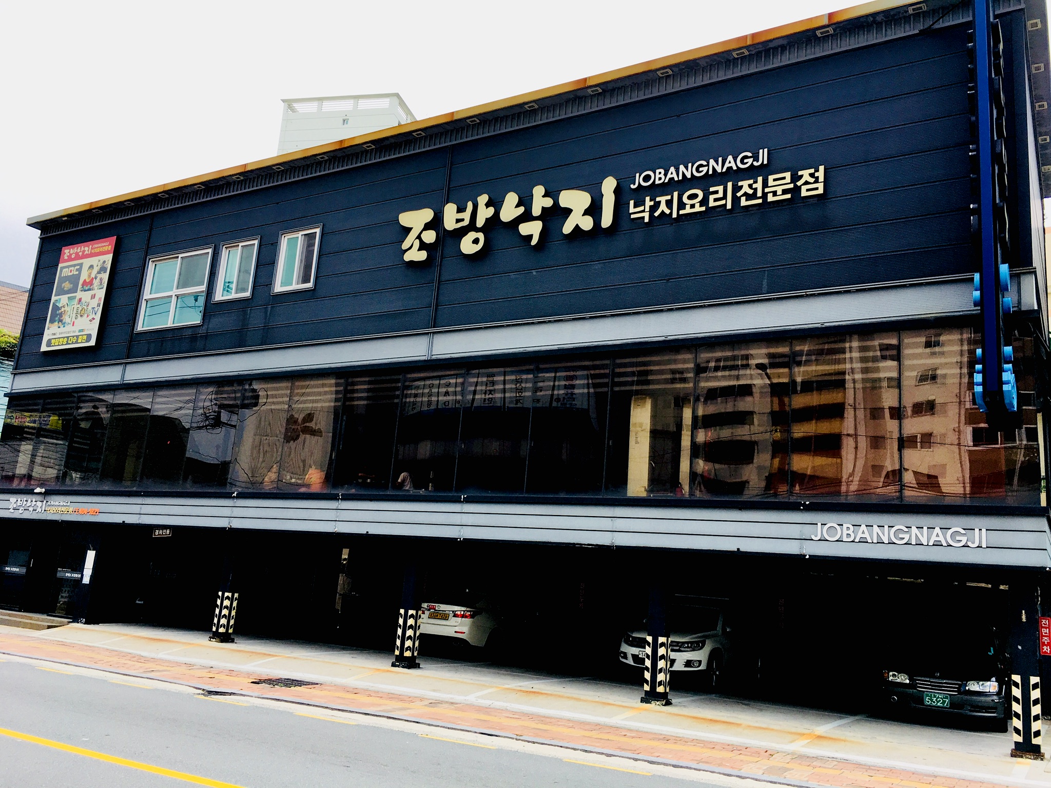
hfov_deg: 61.7
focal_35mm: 29
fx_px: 880
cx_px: 526
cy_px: 394
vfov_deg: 48.2
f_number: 2.2
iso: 25
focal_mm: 4.15
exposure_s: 1/916
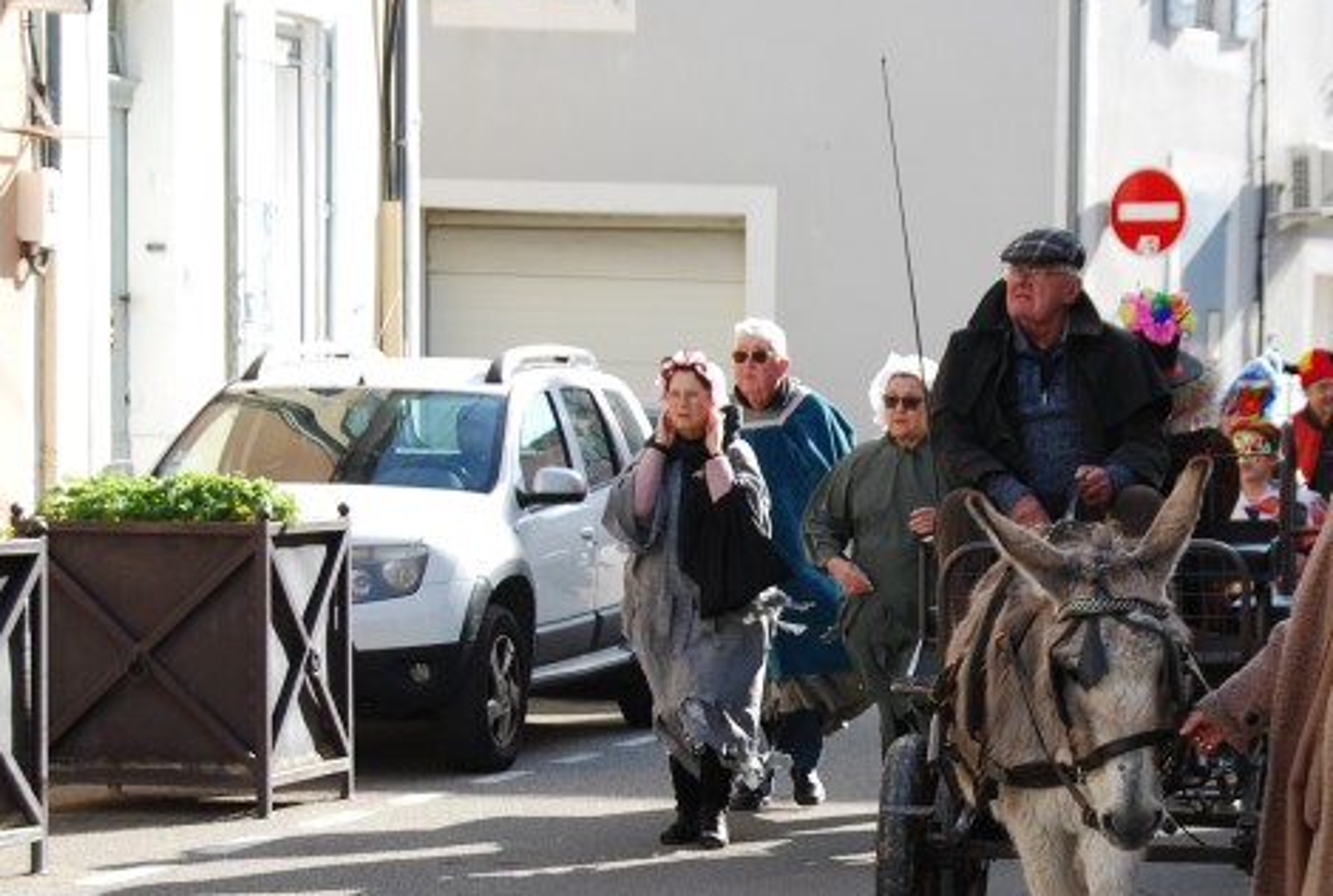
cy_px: 774
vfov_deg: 10.5
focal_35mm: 131
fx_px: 4863
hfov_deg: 15.6
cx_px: 966
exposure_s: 1/200
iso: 200
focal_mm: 46
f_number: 7.1
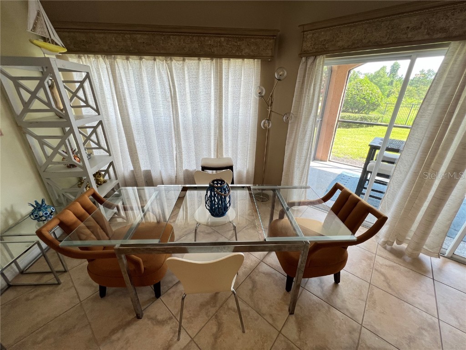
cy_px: 175
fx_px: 175
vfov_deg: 89.9
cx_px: 233
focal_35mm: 13
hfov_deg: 106.2
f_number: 1.8
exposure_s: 1/120
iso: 100
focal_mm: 1.57
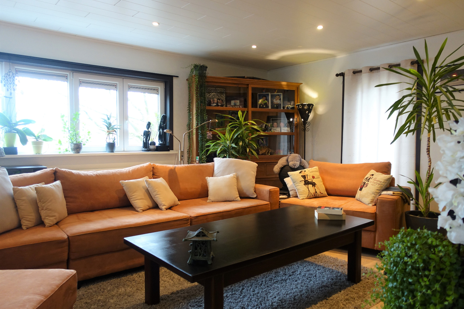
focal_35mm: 24
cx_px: 232
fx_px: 309
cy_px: 154
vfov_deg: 53.2
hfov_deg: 73.7
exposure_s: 1/30
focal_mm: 8.8
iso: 320
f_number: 1.8
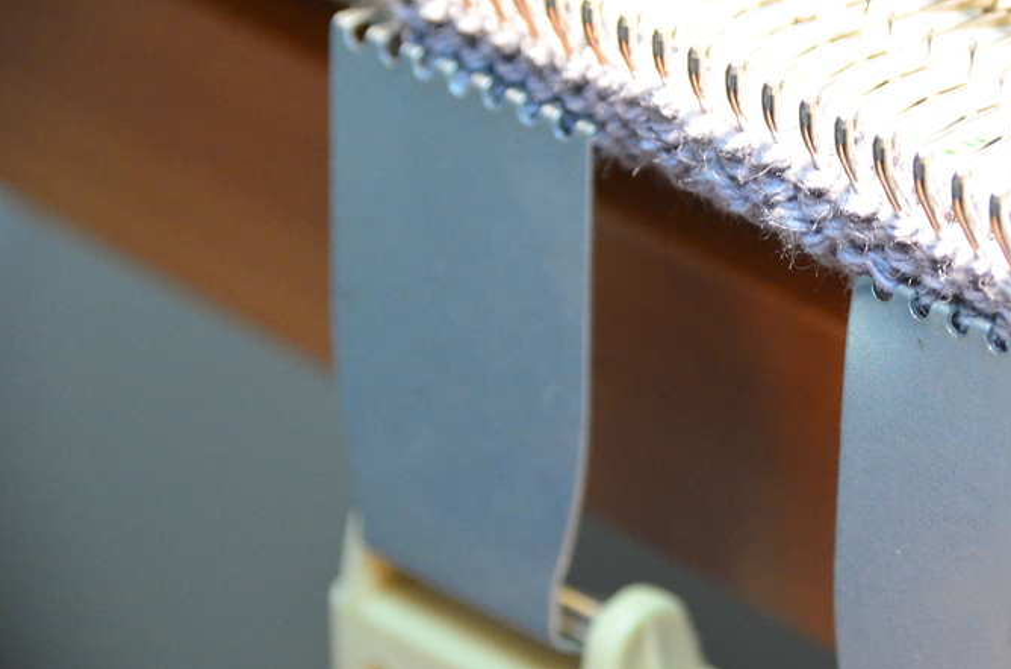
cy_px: 282
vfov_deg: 3.0
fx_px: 12888
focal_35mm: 460
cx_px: 773
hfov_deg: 4.5
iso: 3200
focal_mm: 200
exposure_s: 1/30
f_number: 6.3
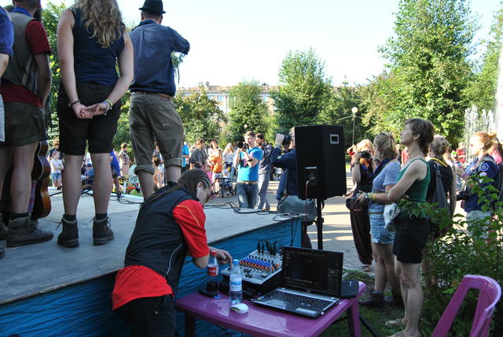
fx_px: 378
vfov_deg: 48.0
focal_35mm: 27
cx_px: 252
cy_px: 168
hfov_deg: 67.3
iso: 180
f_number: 5.6
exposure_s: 1/125
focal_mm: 18
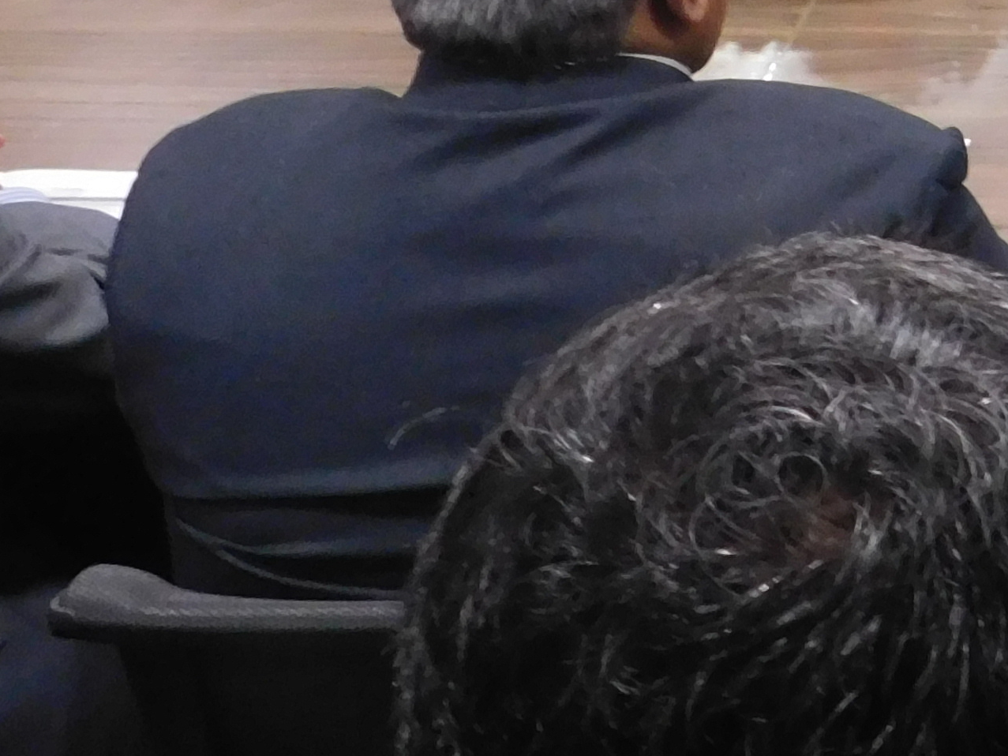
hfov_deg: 21.1
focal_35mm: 83
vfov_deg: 16.4
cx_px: 1356
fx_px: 2417
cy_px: -349
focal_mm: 4
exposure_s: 1/30
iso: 320
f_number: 3
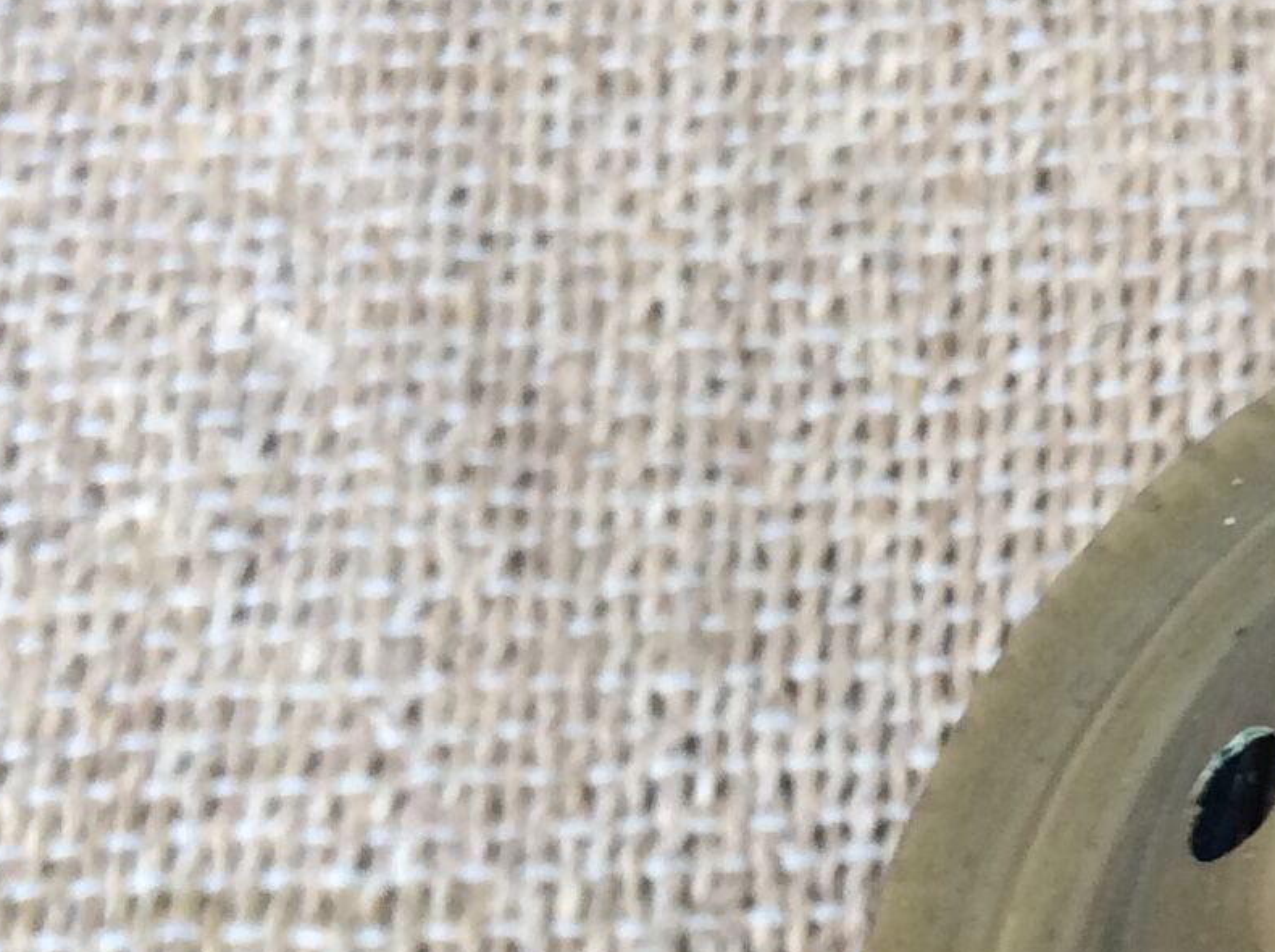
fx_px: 3862
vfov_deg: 13.9
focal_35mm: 105
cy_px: 936
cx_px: 1682
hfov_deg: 17.5
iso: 80
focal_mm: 3.3
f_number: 2.4
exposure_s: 1/25
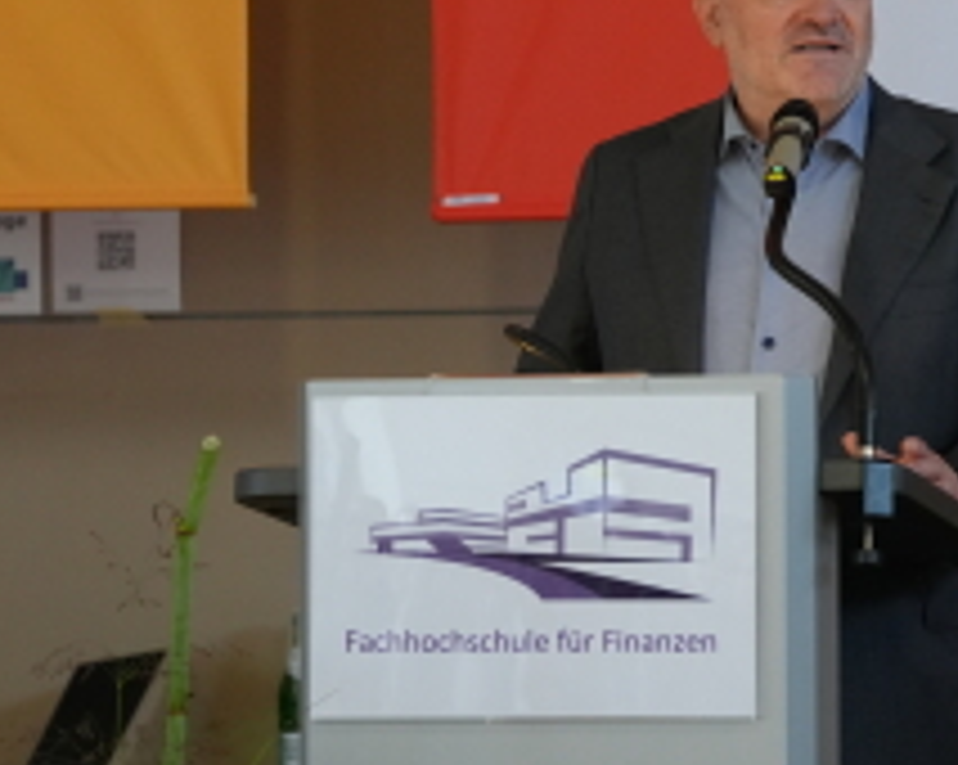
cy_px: 259
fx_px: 5949
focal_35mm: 210
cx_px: 1106
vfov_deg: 7.4
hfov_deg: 9.1
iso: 2000
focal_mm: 70
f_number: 4
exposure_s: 1/160
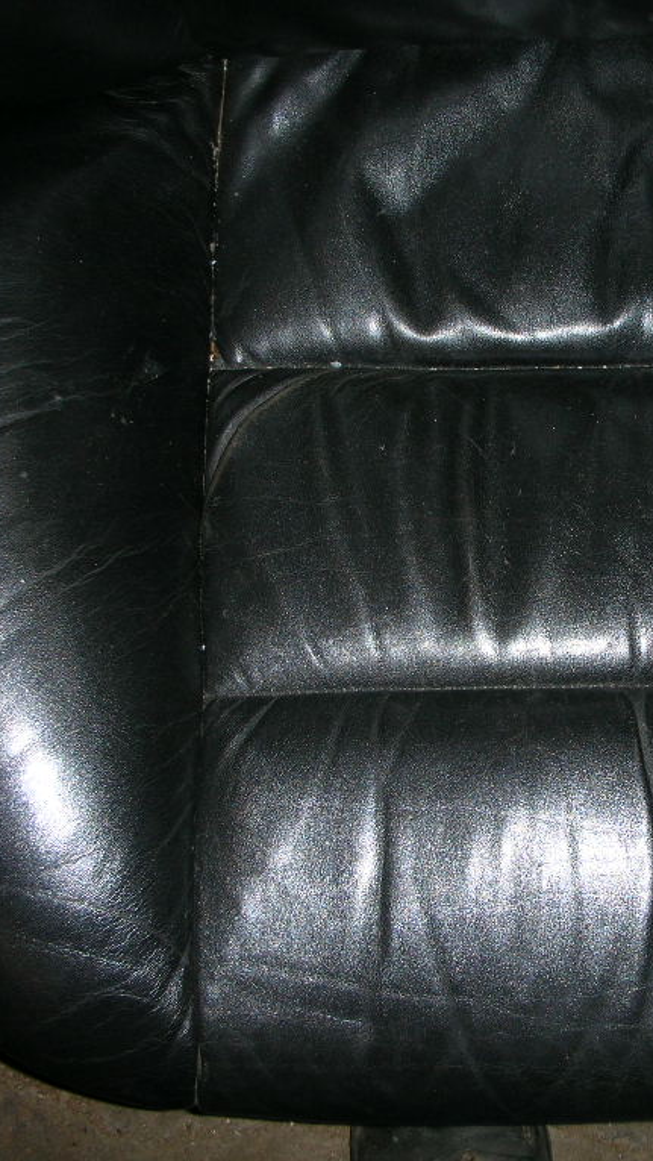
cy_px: 580
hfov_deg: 23.2
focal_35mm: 51
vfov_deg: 40.6
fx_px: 1570
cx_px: 521
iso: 50
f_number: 3
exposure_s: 1/60.1
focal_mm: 5.8
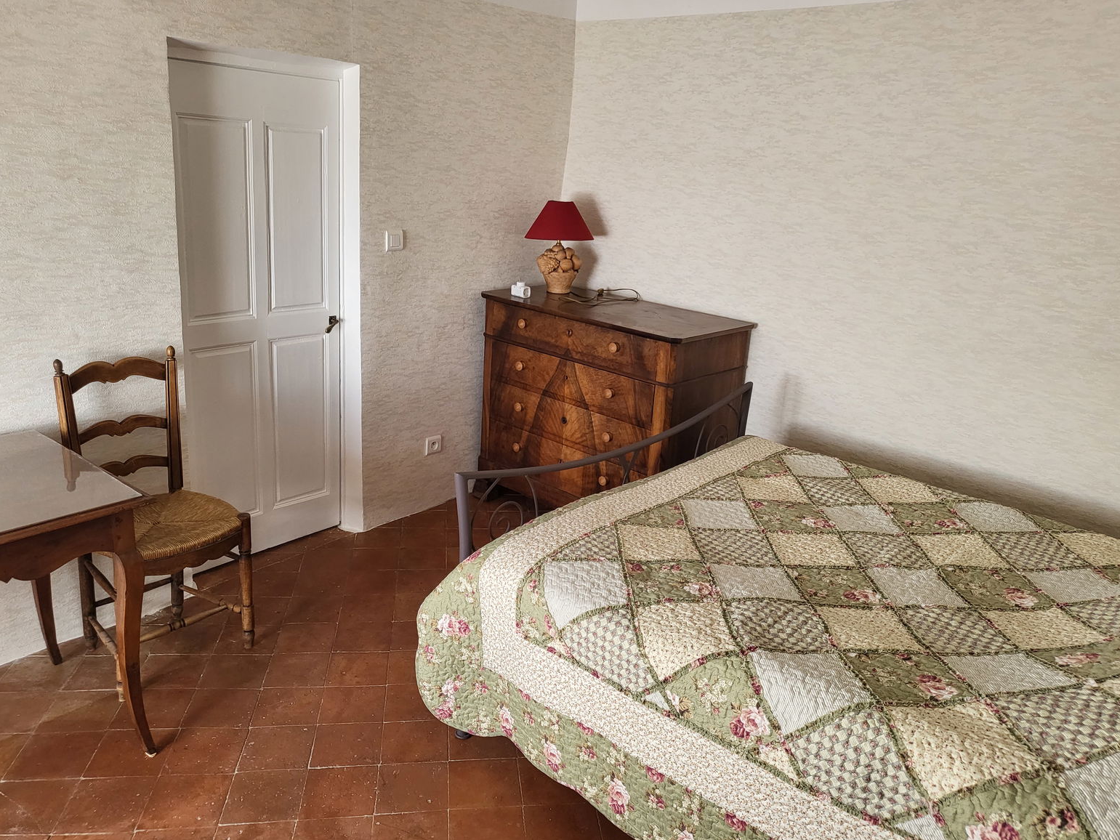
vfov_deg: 51.4
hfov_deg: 65.3
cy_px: 406
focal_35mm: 27
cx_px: 556
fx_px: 874
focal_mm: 4.25
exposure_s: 1/100
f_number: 1.8
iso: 200
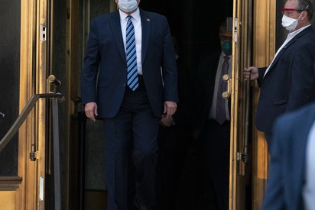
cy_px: 75
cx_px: 141
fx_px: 4298
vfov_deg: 2.8
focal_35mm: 491
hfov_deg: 4.2
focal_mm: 250
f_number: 5.6
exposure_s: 1/640
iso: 4000
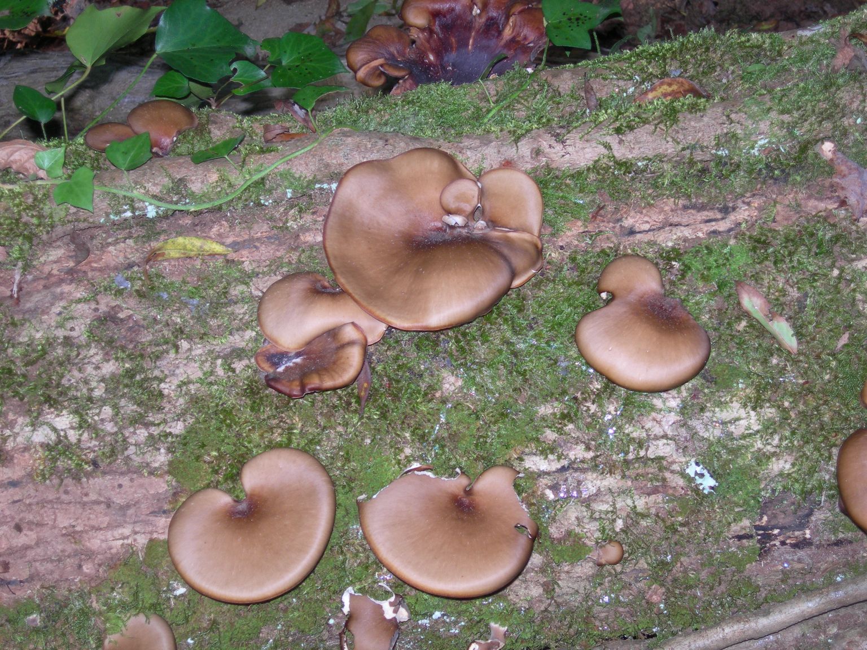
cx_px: 434
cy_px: 325
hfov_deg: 23.8
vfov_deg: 18.0
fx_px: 2054
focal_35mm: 82
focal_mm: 17
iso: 73
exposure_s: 1/60.1
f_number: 4
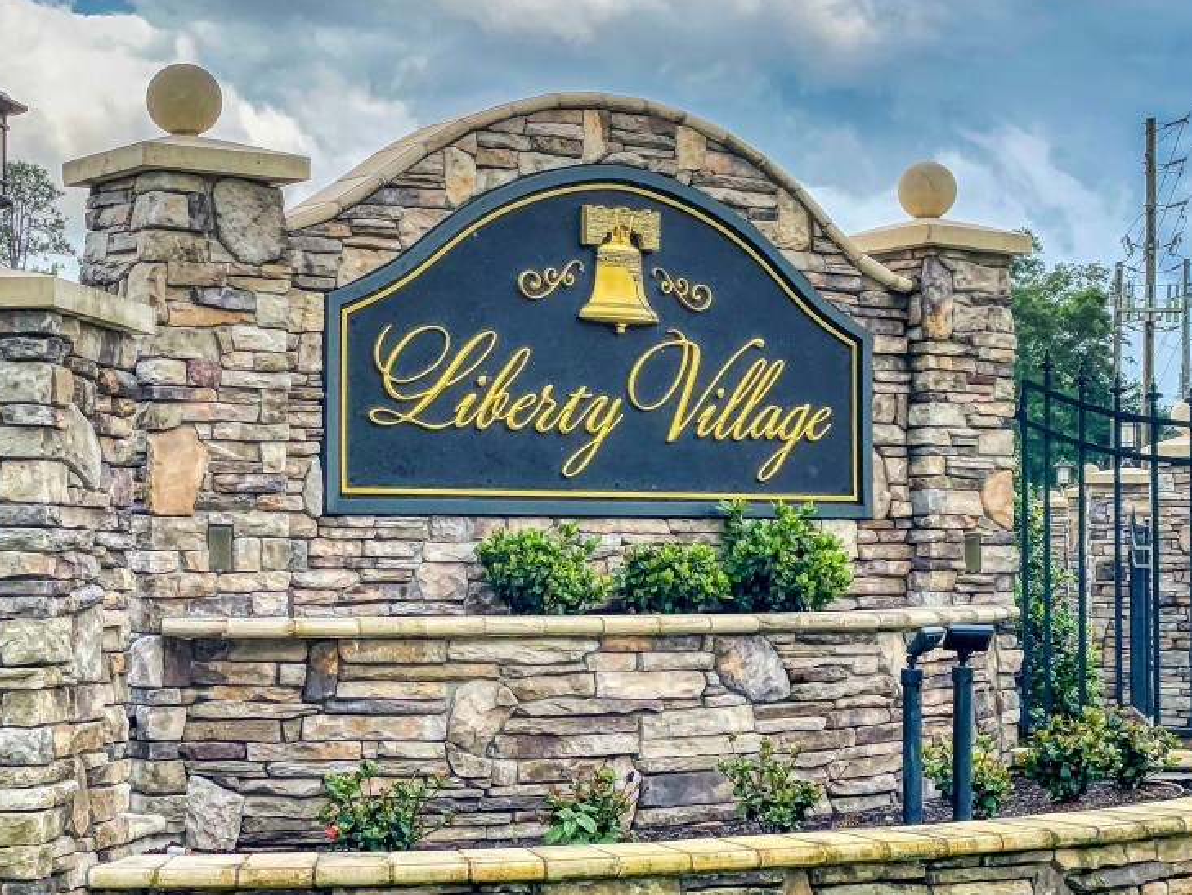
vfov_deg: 20.2
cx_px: 613
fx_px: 2514
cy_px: 439
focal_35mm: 73
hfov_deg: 26.7
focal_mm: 6
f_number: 2
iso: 32
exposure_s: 1/3984
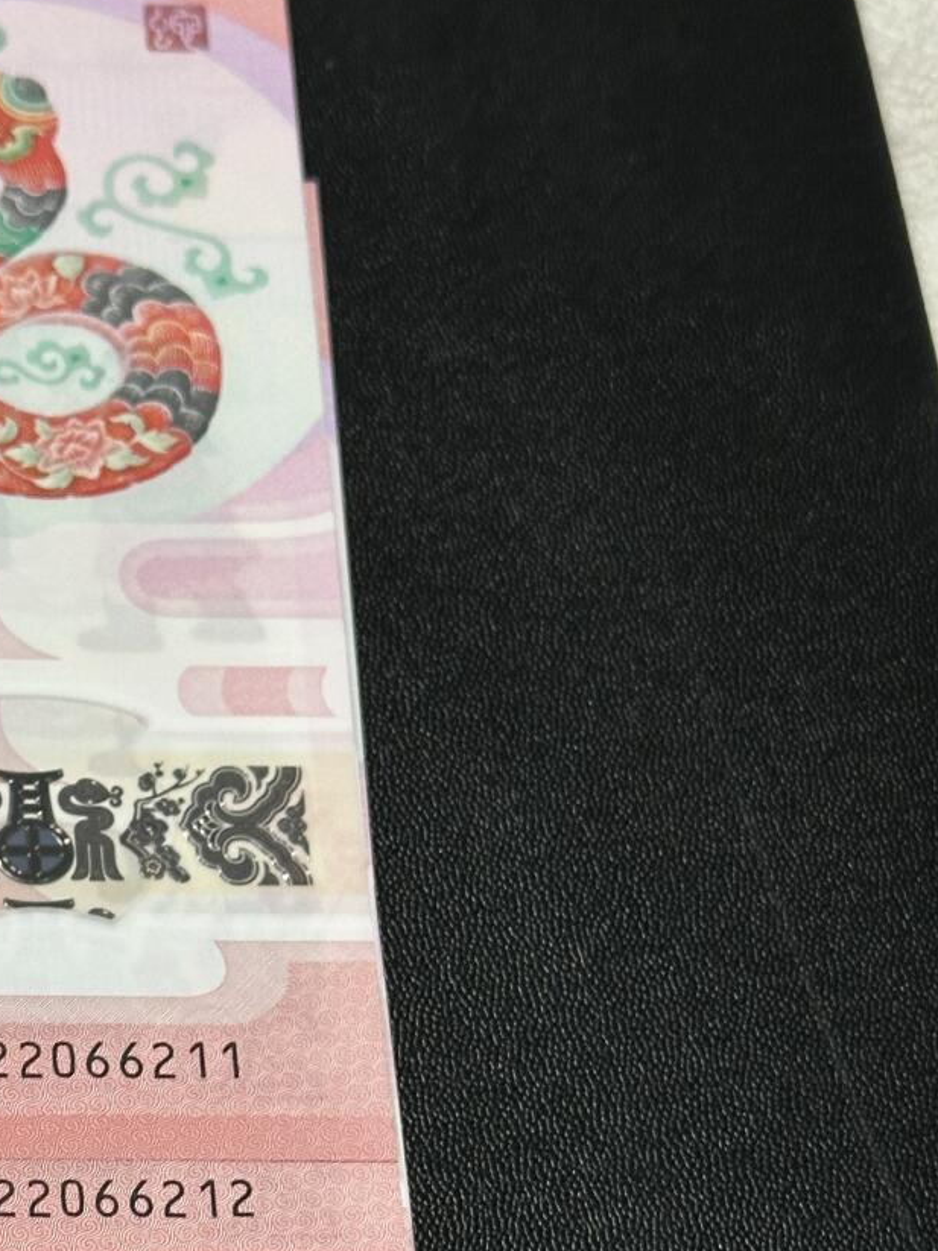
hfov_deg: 13.8
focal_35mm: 105
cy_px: 1248
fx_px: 3795
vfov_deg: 18.3
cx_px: -65
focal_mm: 6.86
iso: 125
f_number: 1.78
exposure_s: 1/50
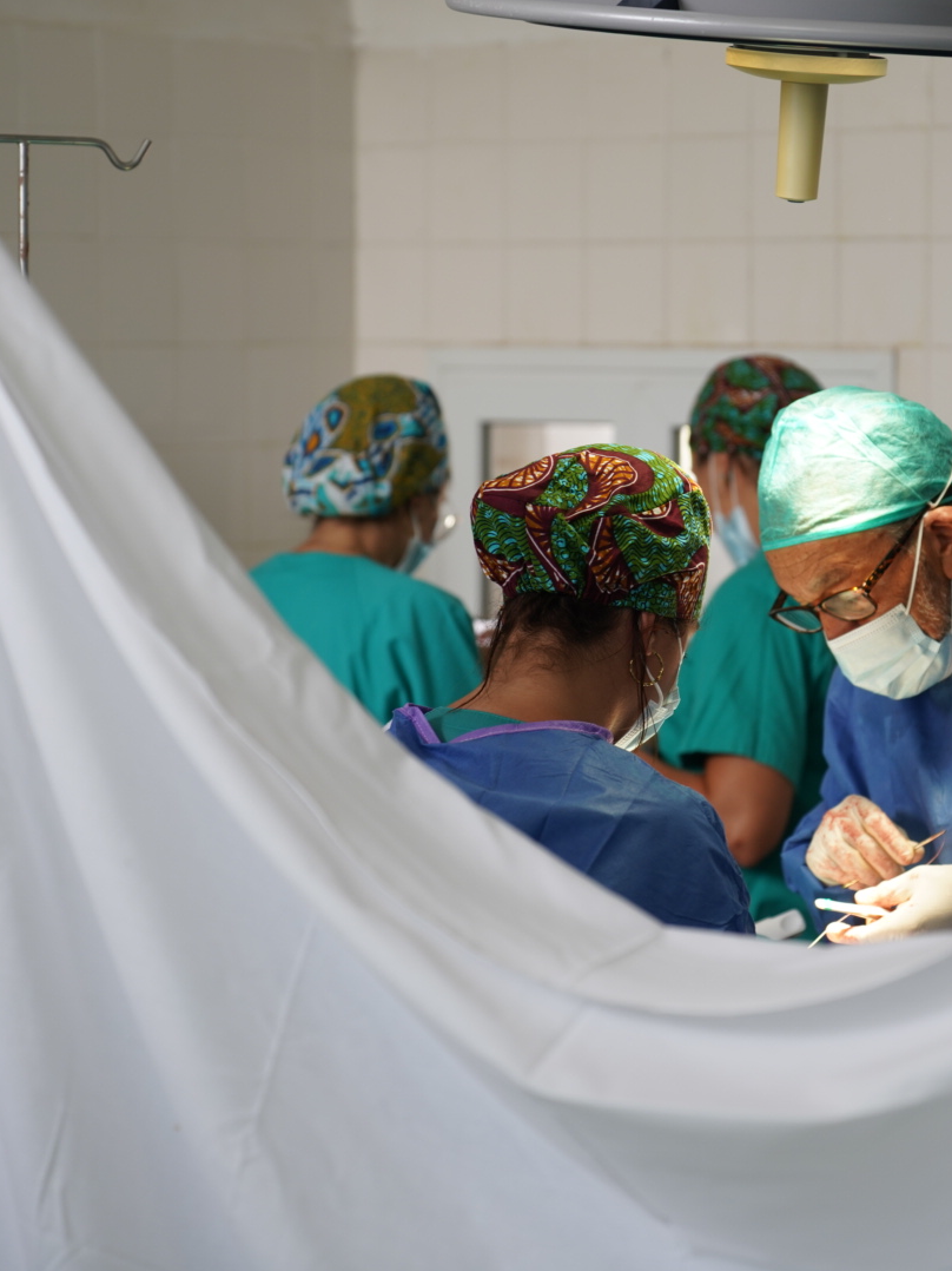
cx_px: 730
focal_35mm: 101
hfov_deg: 14.6
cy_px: 636
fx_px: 3705
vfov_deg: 19.5
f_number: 2.8
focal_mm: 70
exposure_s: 1/80
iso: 320
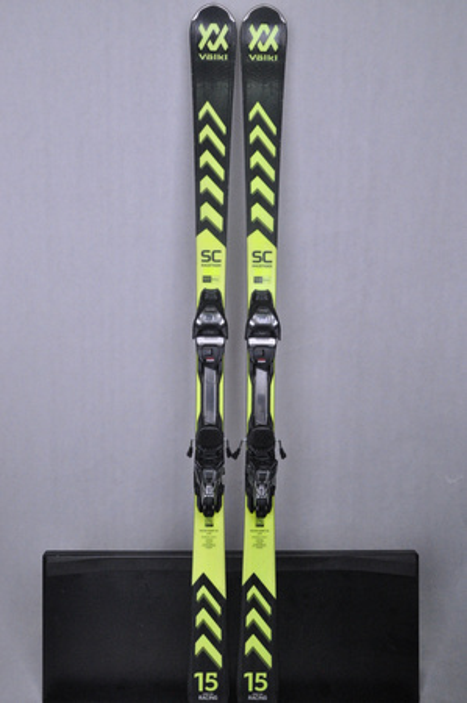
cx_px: 234
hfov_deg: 39.9
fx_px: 644
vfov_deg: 57.3
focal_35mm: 33
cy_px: 352
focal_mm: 22
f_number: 9.5
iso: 3200
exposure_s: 1/125
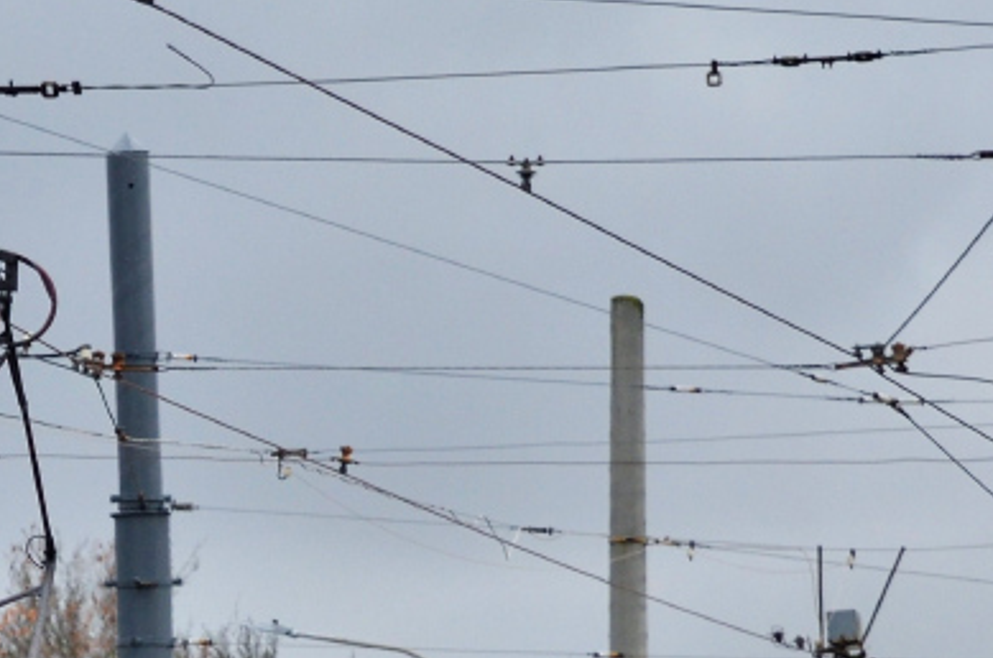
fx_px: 9390
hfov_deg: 6.0
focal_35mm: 341
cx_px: -61
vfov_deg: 4.0
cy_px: 848
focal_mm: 68
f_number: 4.5
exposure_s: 1/80
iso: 320
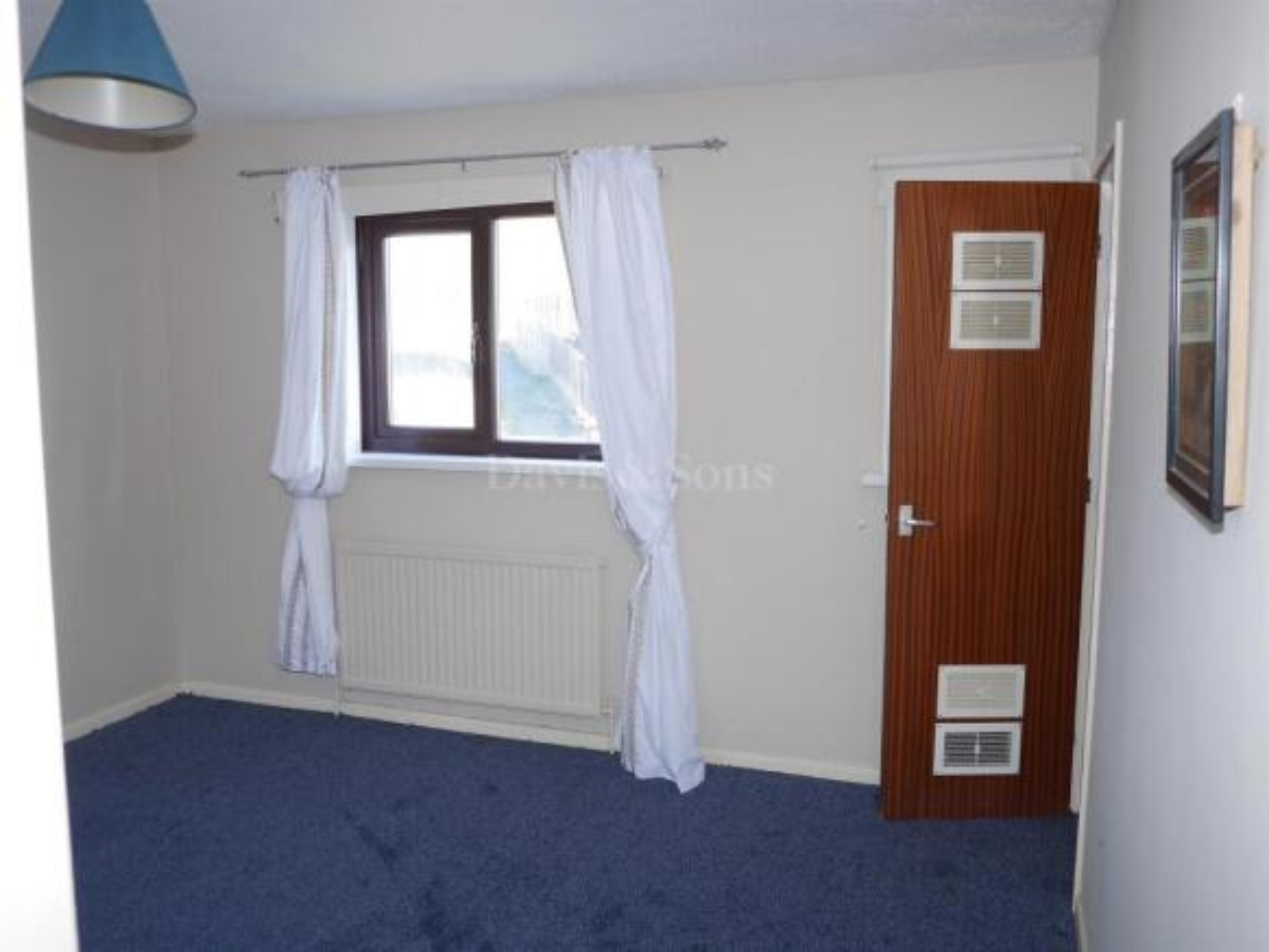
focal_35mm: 28
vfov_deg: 49.8
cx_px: 634
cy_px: 476
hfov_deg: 63.4
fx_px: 1027
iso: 200
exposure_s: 1/60
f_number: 2.5
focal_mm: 14
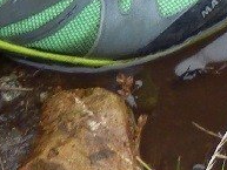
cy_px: -204
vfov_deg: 8.5
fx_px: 1076
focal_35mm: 164
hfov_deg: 11.6
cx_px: 334
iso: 125
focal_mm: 6
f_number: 3.4
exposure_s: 1/60
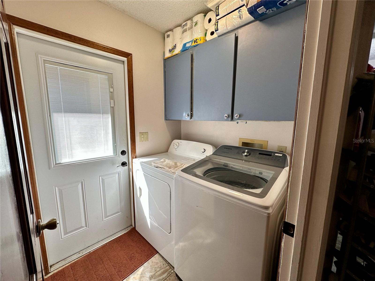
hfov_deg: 102.1
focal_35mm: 14
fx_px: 152
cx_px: 188
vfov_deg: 85.7
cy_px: 140
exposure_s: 1/120
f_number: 2.2
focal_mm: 2.22
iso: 100
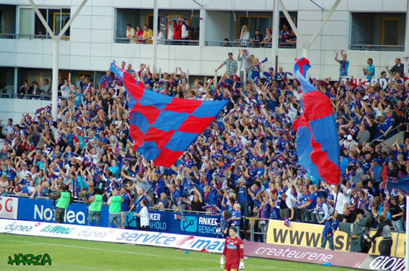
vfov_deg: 5.5
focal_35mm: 248
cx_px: 204
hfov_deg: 8.3
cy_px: 136
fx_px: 2806
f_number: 4.8
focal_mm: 165
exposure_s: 1/200
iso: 800
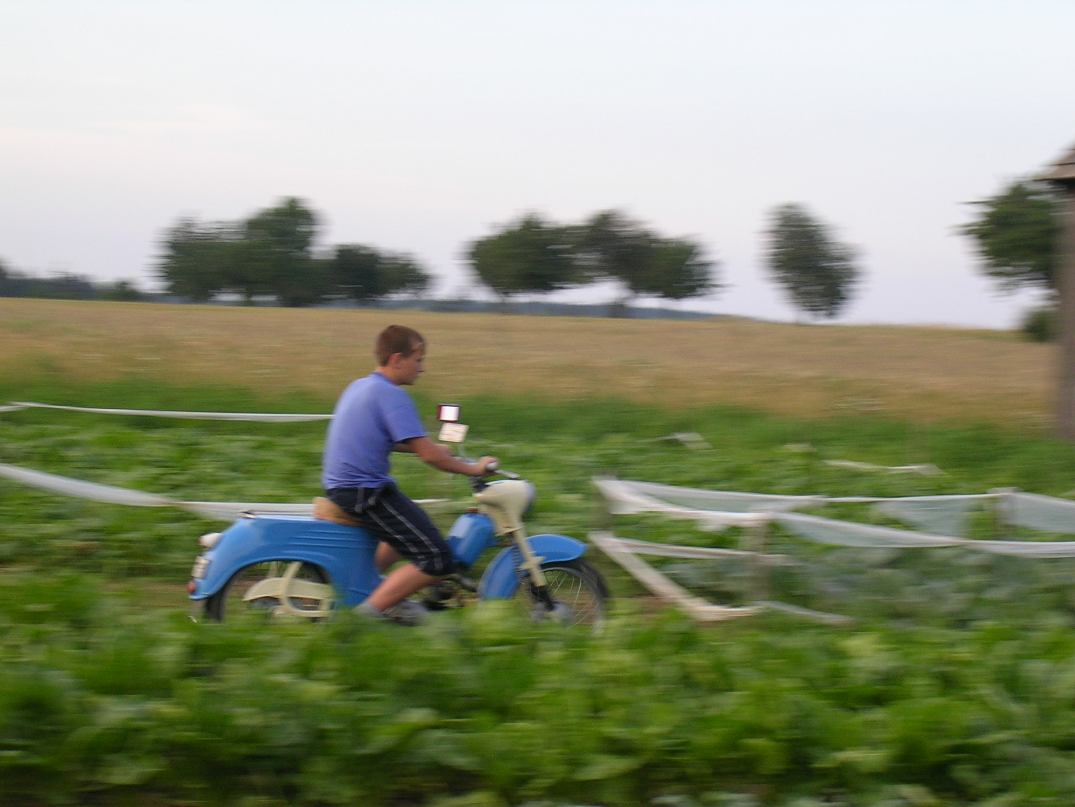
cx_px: 538
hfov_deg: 17.1
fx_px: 3571
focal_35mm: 115
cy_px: 404
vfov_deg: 12.9
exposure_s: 1/40.6
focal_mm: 17.4
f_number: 4.9
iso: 50
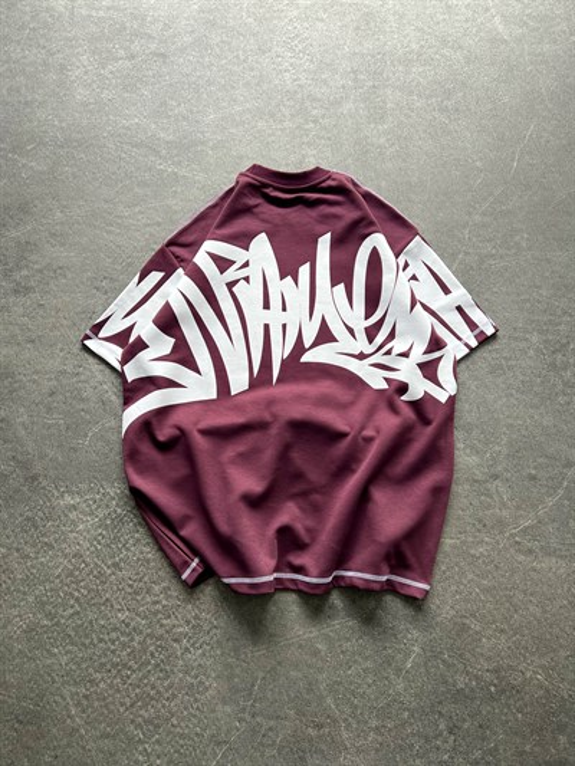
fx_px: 576
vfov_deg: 67.3
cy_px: 383
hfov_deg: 53.1
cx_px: 288
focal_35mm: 26
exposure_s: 1/152
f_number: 1.5
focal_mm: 5.7
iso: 40
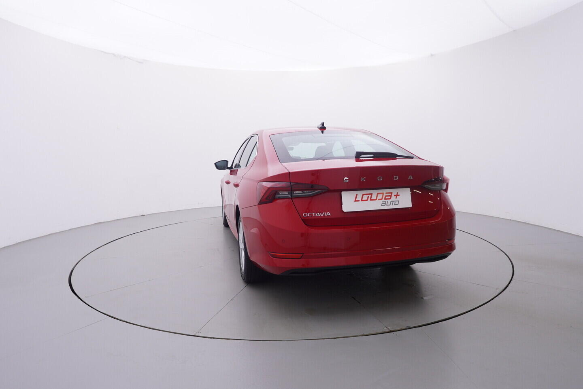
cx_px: 292
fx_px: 365
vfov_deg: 56.2
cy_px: 194
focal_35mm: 22
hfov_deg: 77.3
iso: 200
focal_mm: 15
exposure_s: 1/80
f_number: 5
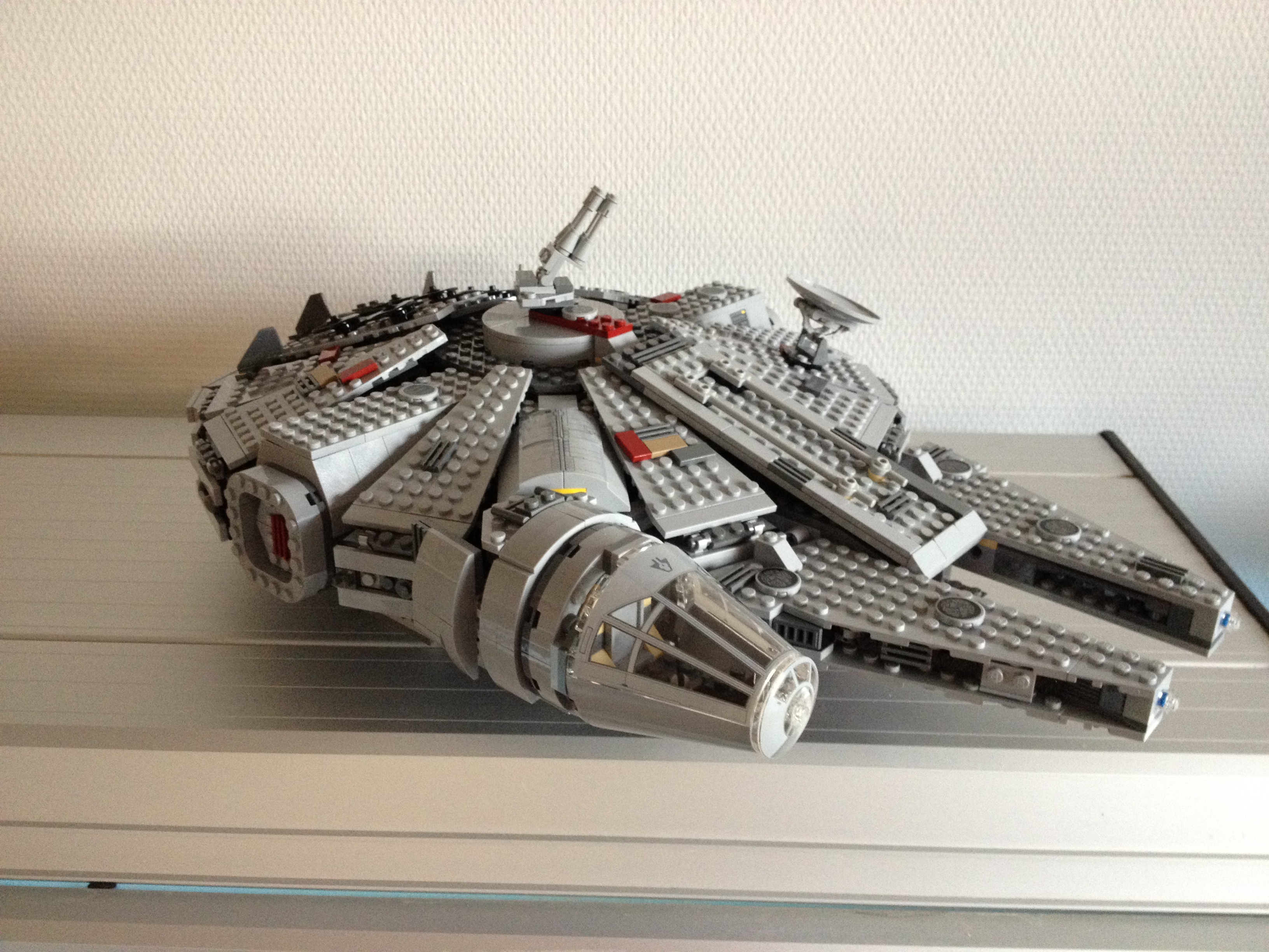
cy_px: 476
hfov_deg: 52.6
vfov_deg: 40.7
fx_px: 1283
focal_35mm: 35
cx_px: 634
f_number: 2.4
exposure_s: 1/20
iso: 250
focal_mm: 4.28
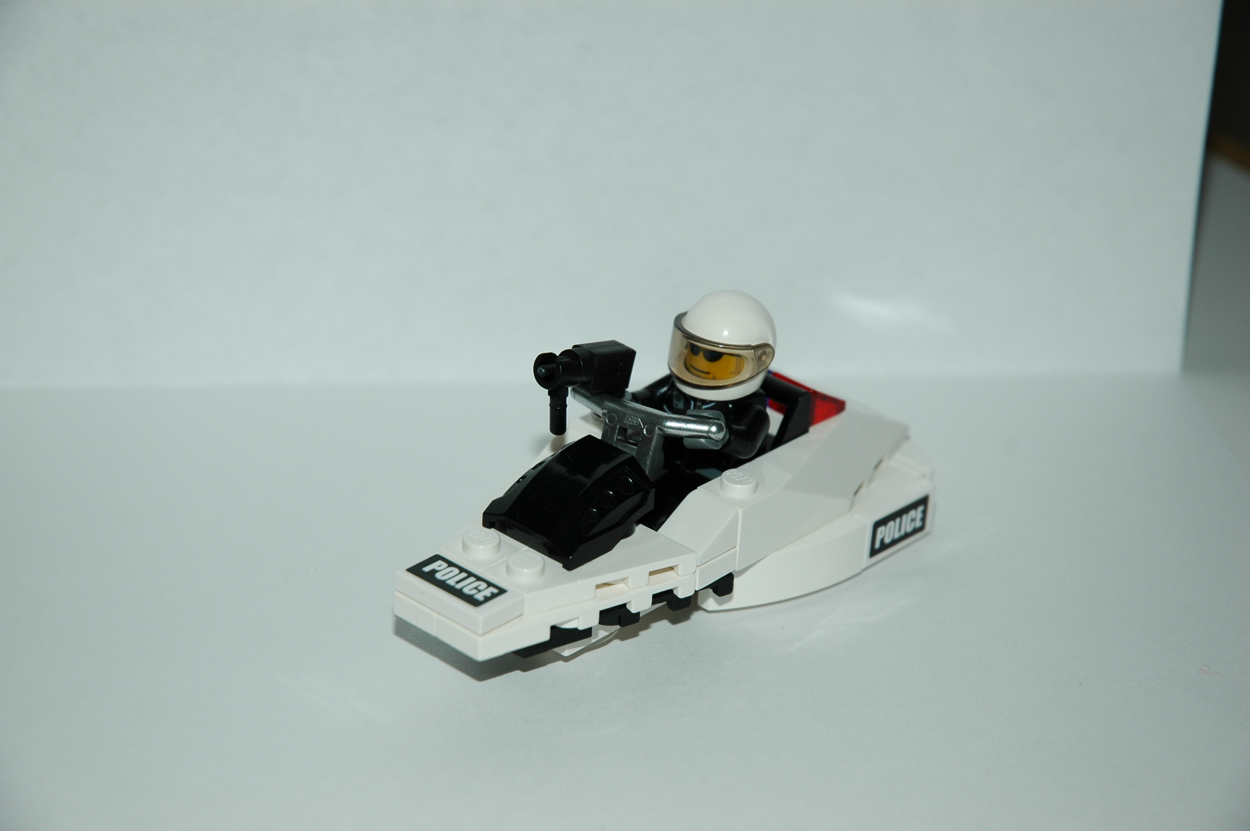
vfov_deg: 13.0
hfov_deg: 19.5
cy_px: 416
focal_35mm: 105
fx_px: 3643
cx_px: 625
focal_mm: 70
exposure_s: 1/125
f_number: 5.6
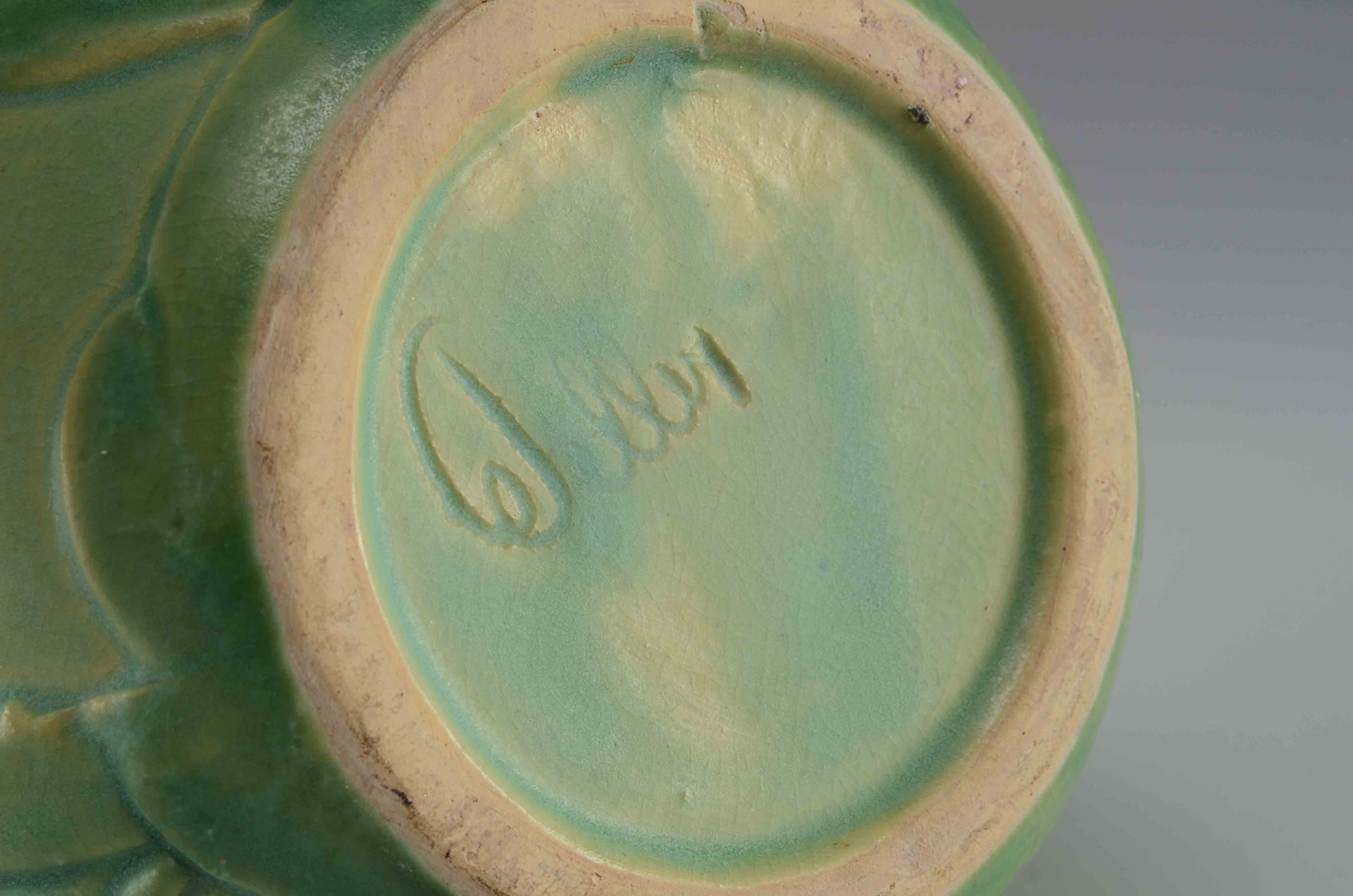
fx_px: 2813
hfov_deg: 27.0
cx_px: 676
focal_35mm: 75
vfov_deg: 18.1
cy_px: 448
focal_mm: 50
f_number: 16
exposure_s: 1/80
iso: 100
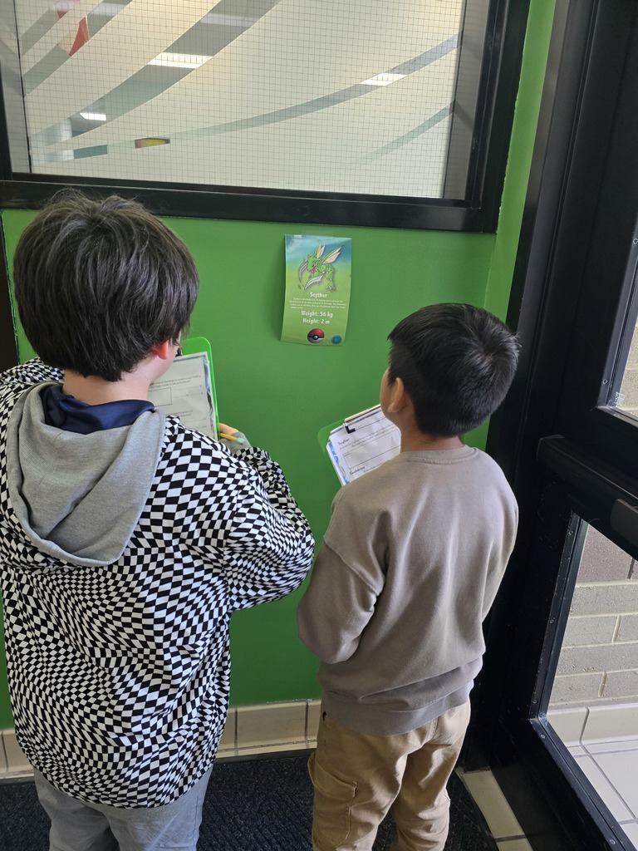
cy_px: 426
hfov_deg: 58.9
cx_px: 319
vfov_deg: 73.9
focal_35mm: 23
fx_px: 565
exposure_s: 1/120
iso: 400
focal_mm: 6.3
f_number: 1.7
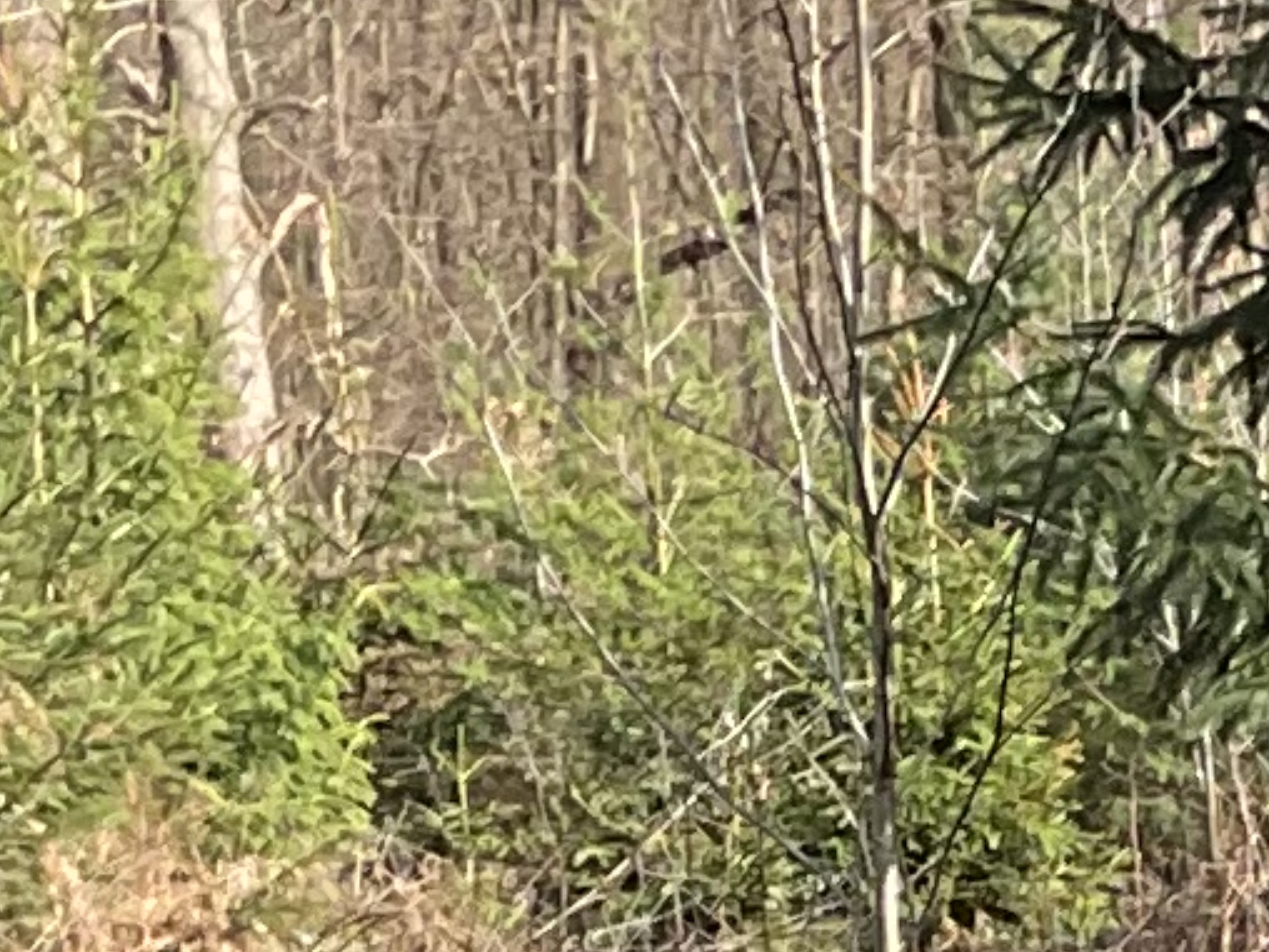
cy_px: 2499
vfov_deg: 6.1
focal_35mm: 230
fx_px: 8432
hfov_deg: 8.3
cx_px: 2346
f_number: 1.8
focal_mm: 3
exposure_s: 1/400
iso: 16
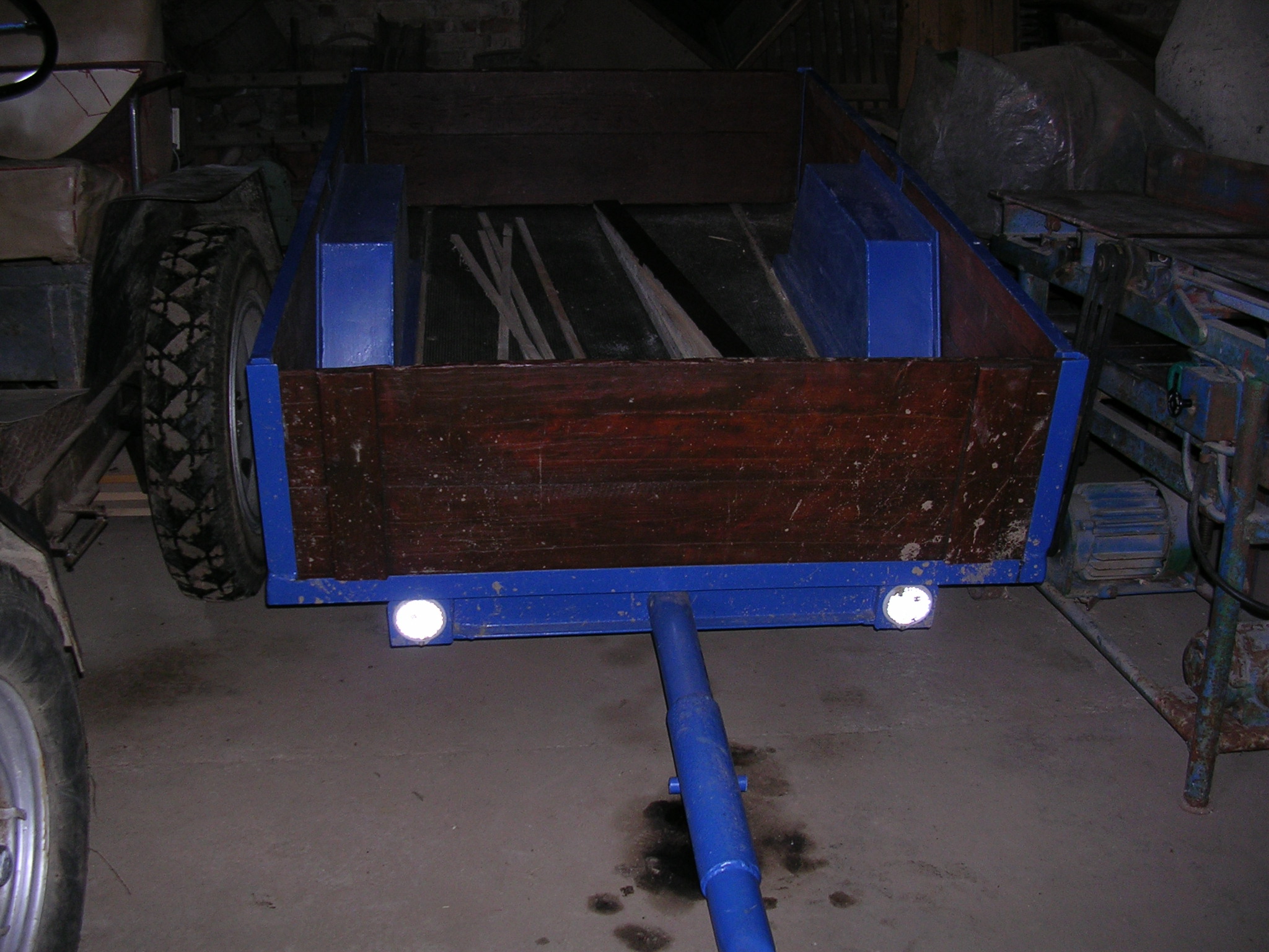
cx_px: 634
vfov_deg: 37.7
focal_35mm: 38
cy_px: 476
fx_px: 1393
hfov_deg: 49.0
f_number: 2.8
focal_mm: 5.8
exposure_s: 1/60.1
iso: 50
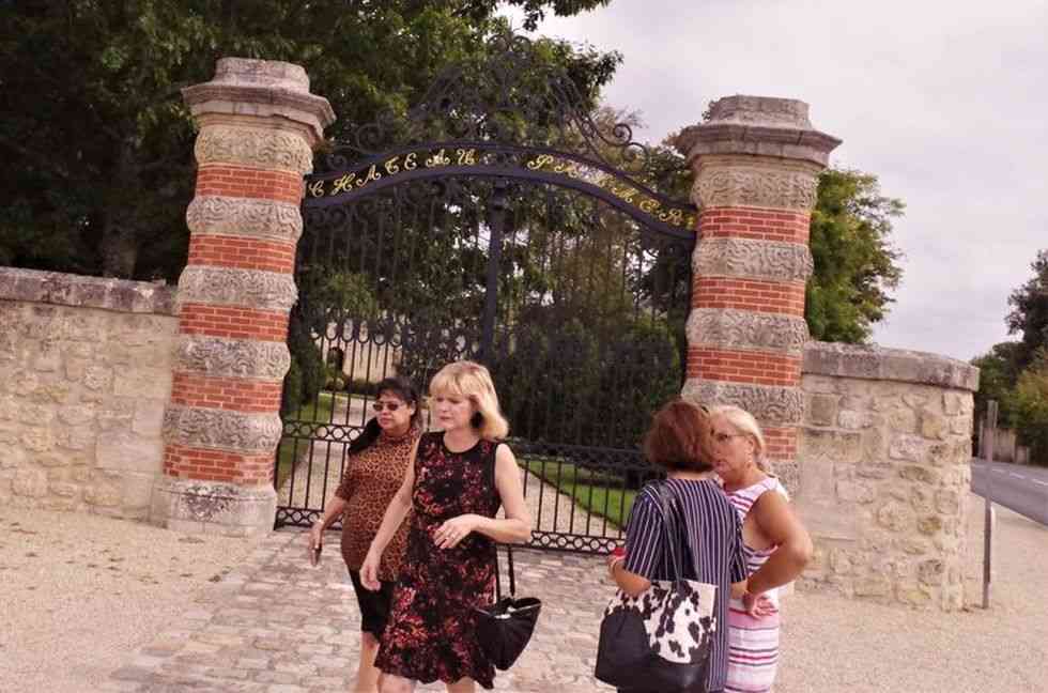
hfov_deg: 60.4
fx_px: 900
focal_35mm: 31
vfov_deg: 42.1
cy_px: 346
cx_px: 524
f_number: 11
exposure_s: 1/2500
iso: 3200
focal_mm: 21.25
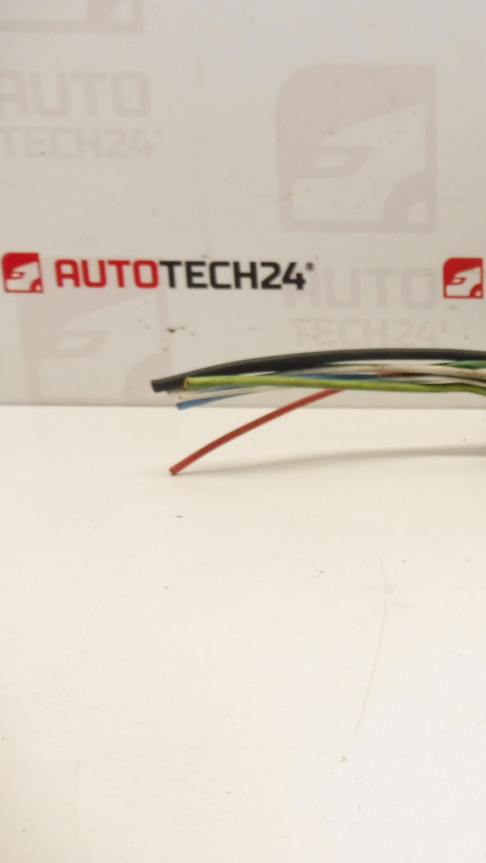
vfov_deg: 56.6
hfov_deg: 30.1
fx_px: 802
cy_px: 433
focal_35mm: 35
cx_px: 541
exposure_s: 1/100
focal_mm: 4.3
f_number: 3.5
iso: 200
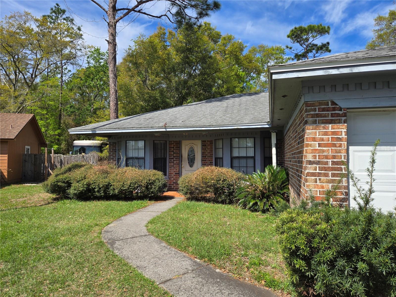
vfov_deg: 58.9
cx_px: 198
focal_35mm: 23
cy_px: 148
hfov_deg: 73.9
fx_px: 263
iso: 25
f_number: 1.8
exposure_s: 1/1567
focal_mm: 5.4
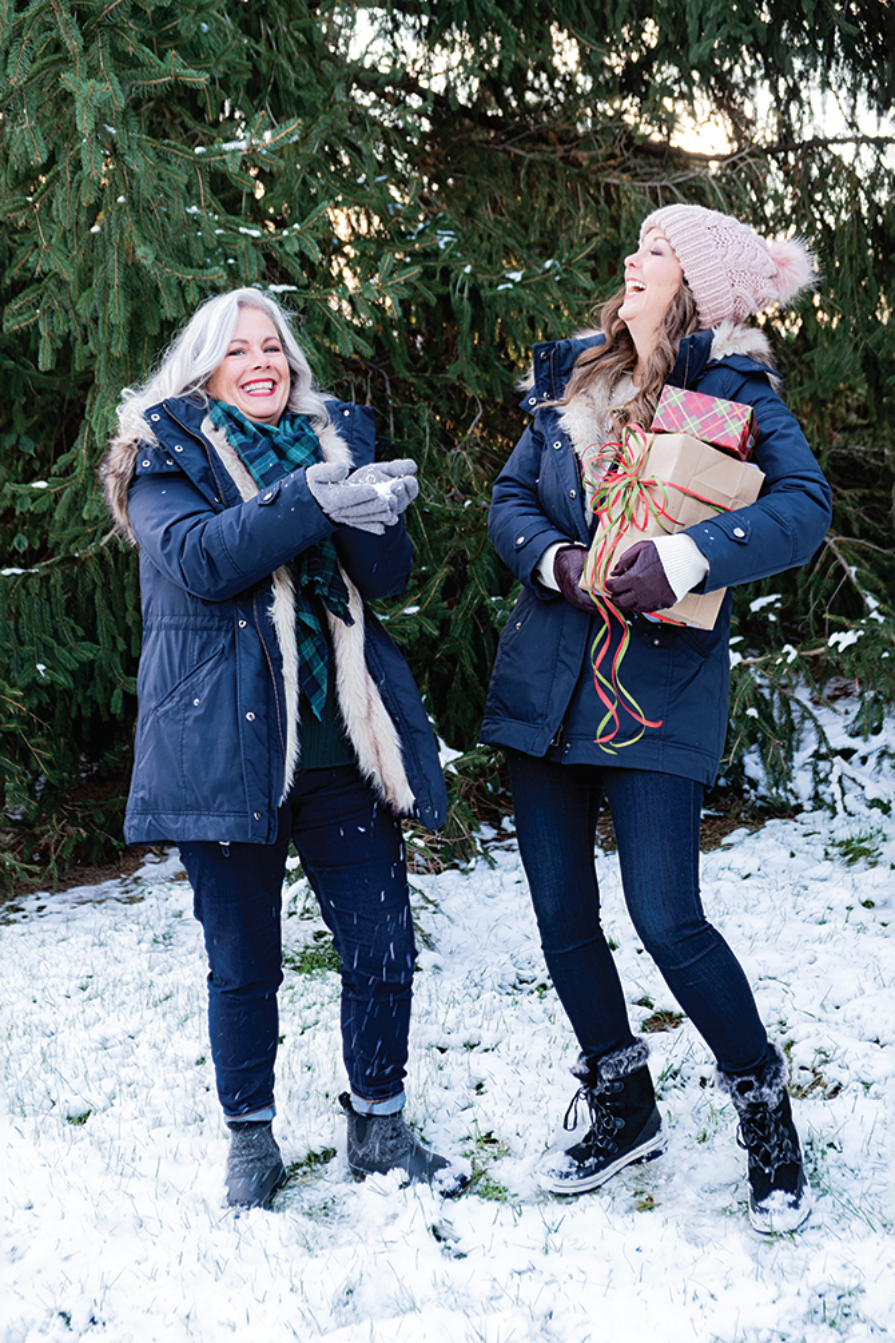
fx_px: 1827
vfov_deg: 40.3
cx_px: 448
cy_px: 672
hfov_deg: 27.5
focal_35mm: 49
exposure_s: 1/60
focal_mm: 32.9
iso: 200
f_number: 3.6
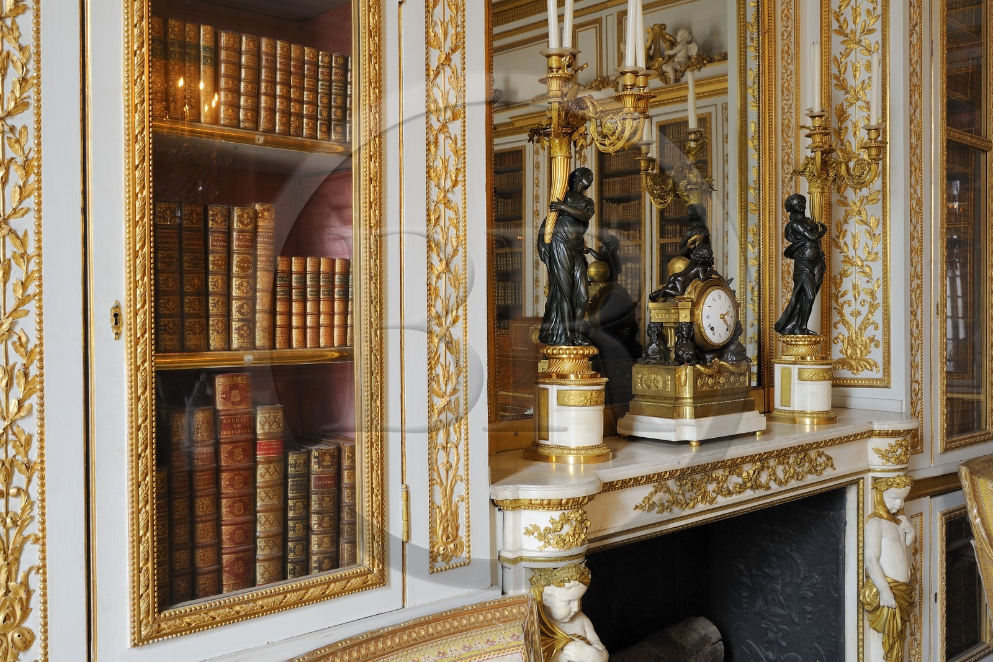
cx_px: 496
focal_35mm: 34
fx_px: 938
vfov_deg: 38.9
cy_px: 331
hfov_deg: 55.8
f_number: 13
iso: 200
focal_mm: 34
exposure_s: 10
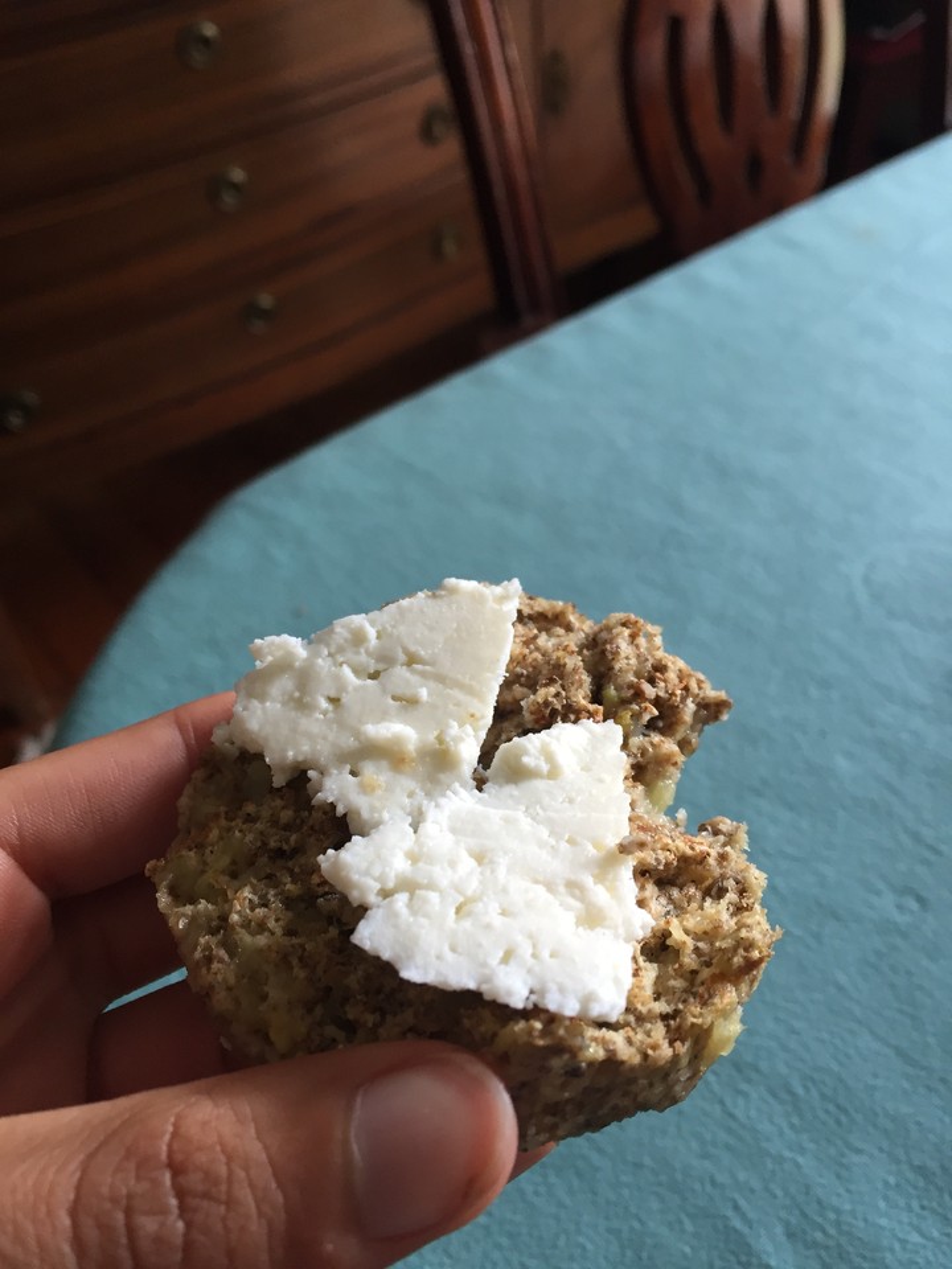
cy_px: 634
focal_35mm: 29
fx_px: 1063
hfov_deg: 48.2
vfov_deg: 61.7
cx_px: 476
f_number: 2.2
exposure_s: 1/33
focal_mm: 4.15
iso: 80
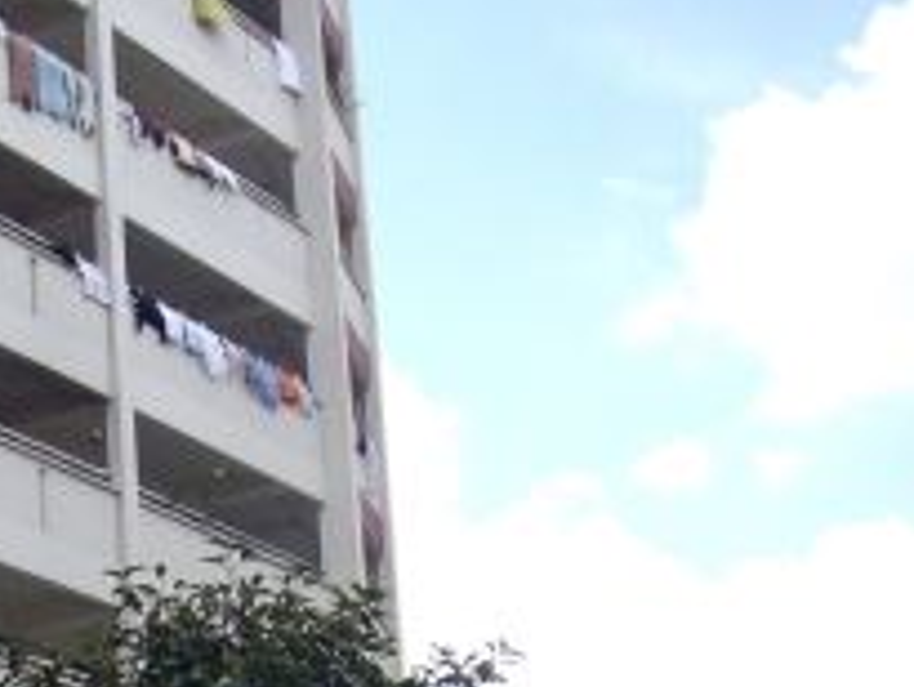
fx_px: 2616
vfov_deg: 14.6
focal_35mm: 99
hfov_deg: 19.4
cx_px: 45
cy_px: 741
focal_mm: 6.2
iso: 80
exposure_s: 1/160
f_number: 5.6
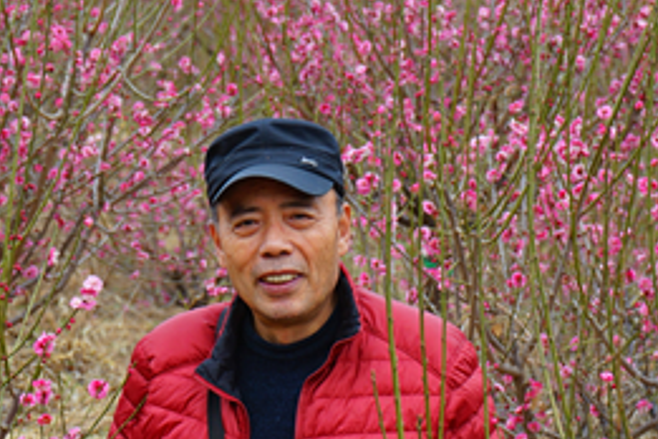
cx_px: 338
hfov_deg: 10.2
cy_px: 479
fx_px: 3674
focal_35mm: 201
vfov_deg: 6.8
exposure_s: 1/80
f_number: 7.1
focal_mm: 70
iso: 100
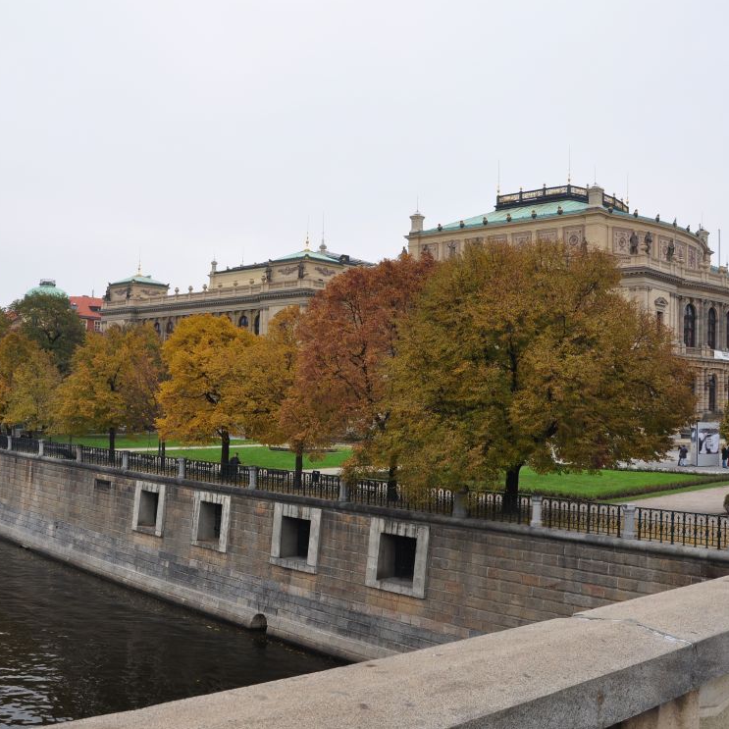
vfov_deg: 44.9
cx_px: 276
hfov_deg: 44.6
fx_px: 882
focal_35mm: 37
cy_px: 370
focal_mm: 18
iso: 220
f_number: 8
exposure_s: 1/60
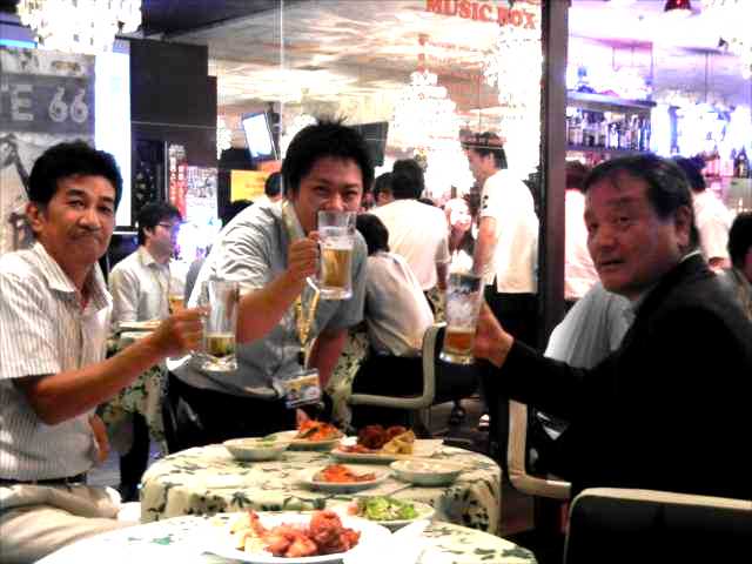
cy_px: 282
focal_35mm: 52
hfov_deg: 36.8
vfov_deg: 28.0
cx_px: 376
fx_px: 1130
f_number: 3.9
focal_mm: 9.3
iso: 200
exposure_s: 1/2.6
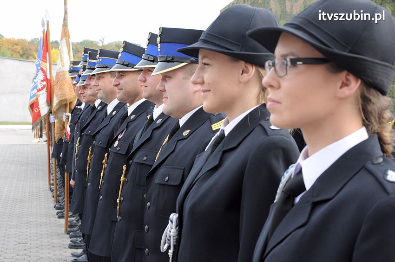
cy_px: 131
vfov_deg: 18.9
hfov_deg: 28.1
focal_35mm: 72
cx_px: 198
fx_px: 789
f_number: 7.1
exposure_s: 1/200
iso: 500
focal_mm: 48
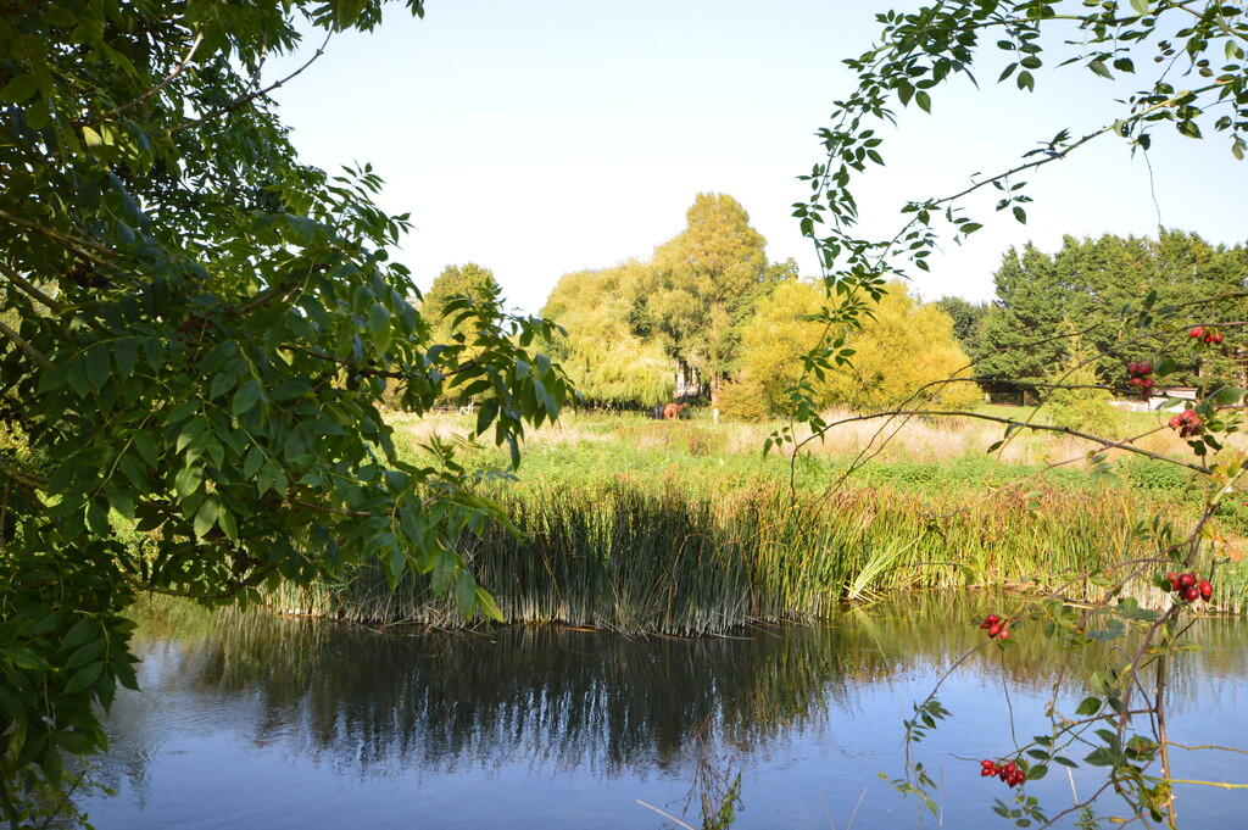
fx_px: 1039
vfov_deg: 43.5
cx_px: 624
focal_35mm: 30
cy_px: 415
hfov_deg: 62.0
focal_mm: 20
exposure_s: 1/160
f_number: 9
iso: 400
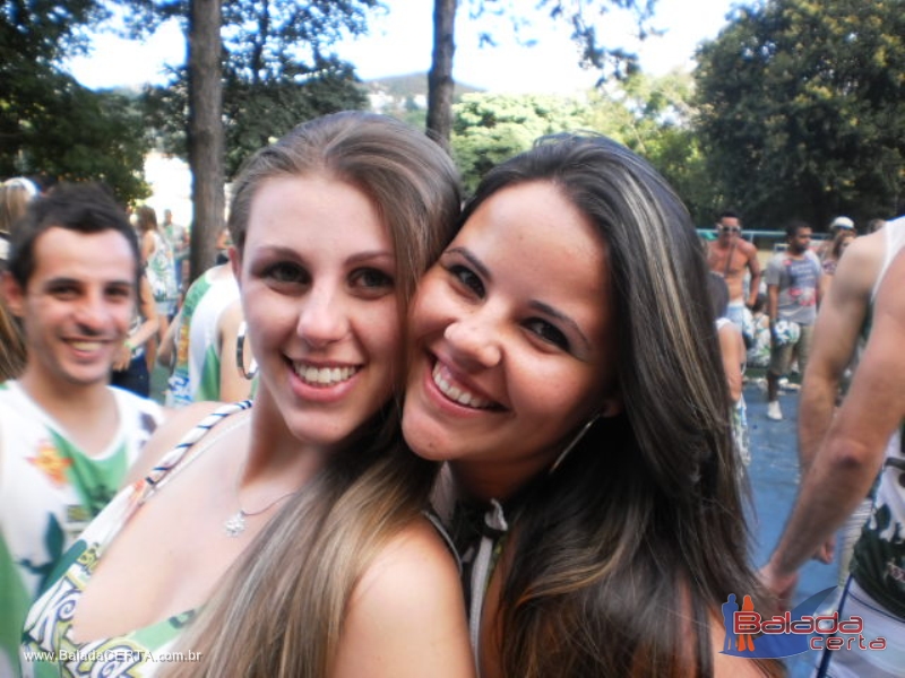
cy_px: 339
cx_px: 452
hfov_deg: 51.4
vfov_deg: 39.7
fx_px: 941
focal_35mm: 36
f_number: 3.1
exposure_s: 1/100
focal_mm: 6.3
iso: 100
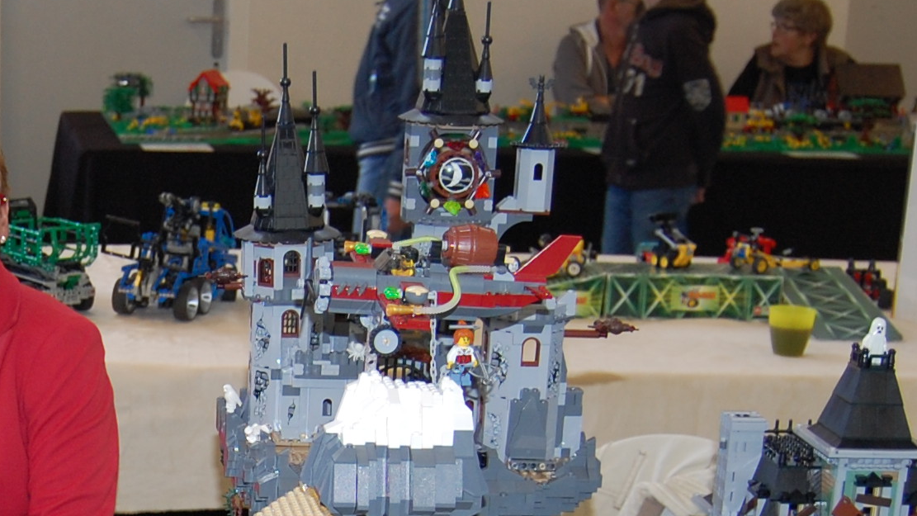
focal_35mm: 85
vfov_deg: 14.0
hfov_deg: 23.8
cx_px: -19
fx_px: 2067
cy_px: 549
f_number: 3.8
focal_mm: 20
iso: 400
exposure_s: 1/60
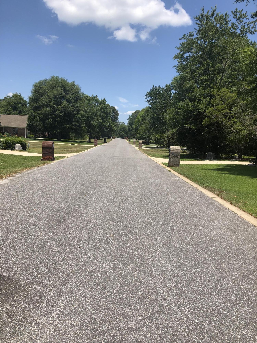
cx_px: 128
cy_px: 172
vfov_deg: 63.4
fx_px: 277
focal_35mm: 28
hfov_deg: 49.7
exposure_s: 1/2114
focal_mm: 3.99
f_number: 1.8
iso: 20
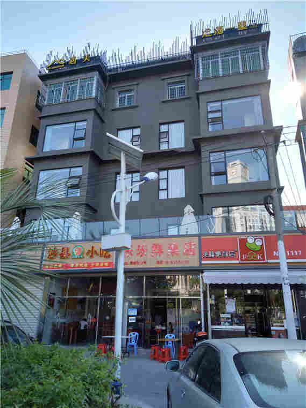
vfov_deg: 74.0
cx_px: 153
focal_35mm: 23
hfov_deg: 58.8
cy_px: 204
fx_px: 271
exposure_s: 1/102
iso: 100
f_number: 2
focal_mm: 4.04
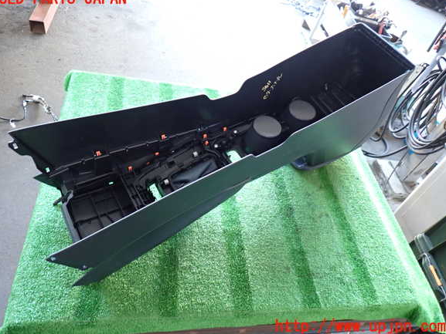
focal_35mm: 26
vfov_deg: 53.1
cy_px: 163
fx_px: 335
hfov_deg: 67.3
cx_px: 218
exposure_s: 1/30
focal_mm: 4.5
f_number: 2
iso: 400
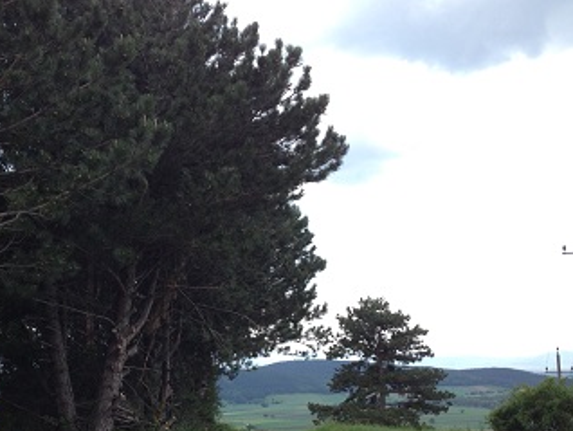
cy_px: 306
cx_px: 137
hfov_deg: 34.1
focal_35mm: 55
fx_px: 911
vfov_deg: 26.4
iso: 50
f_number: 2.4
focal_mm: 4.28
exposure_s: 1/824
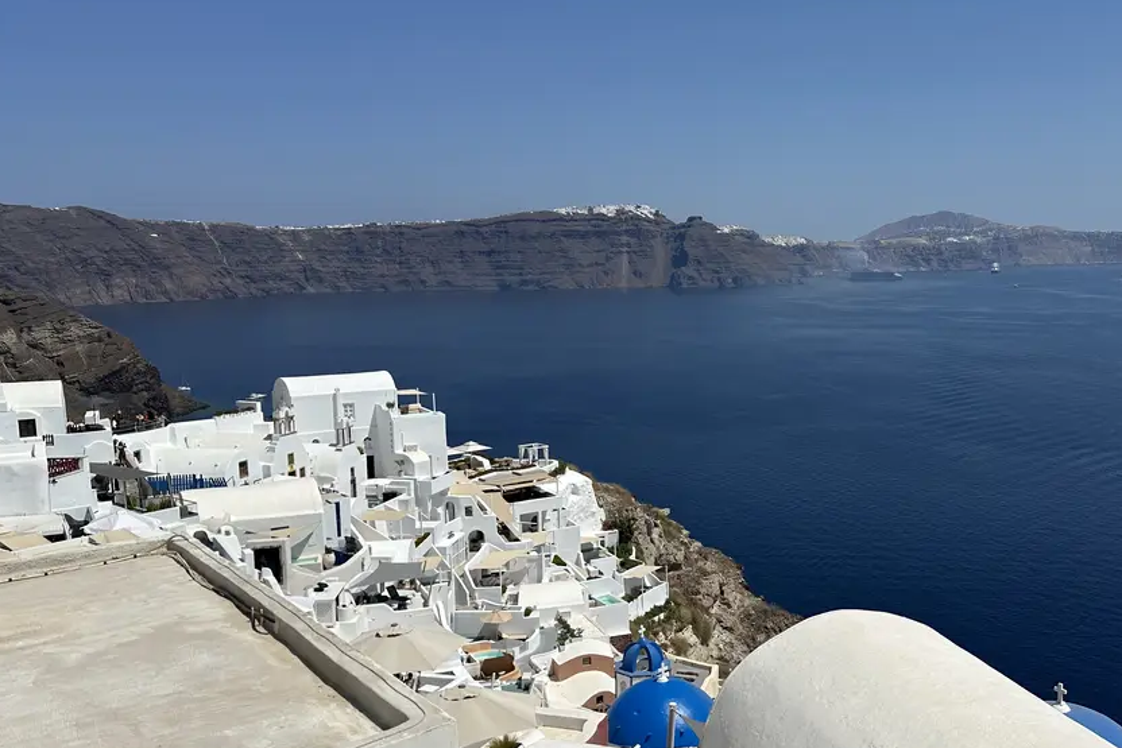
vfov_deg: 36.9
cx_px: 728
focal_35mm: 36
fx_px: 1122
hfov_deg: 52.3
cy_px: 383
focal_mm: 6.86
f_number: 1.78
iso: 80
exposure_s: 1/18519
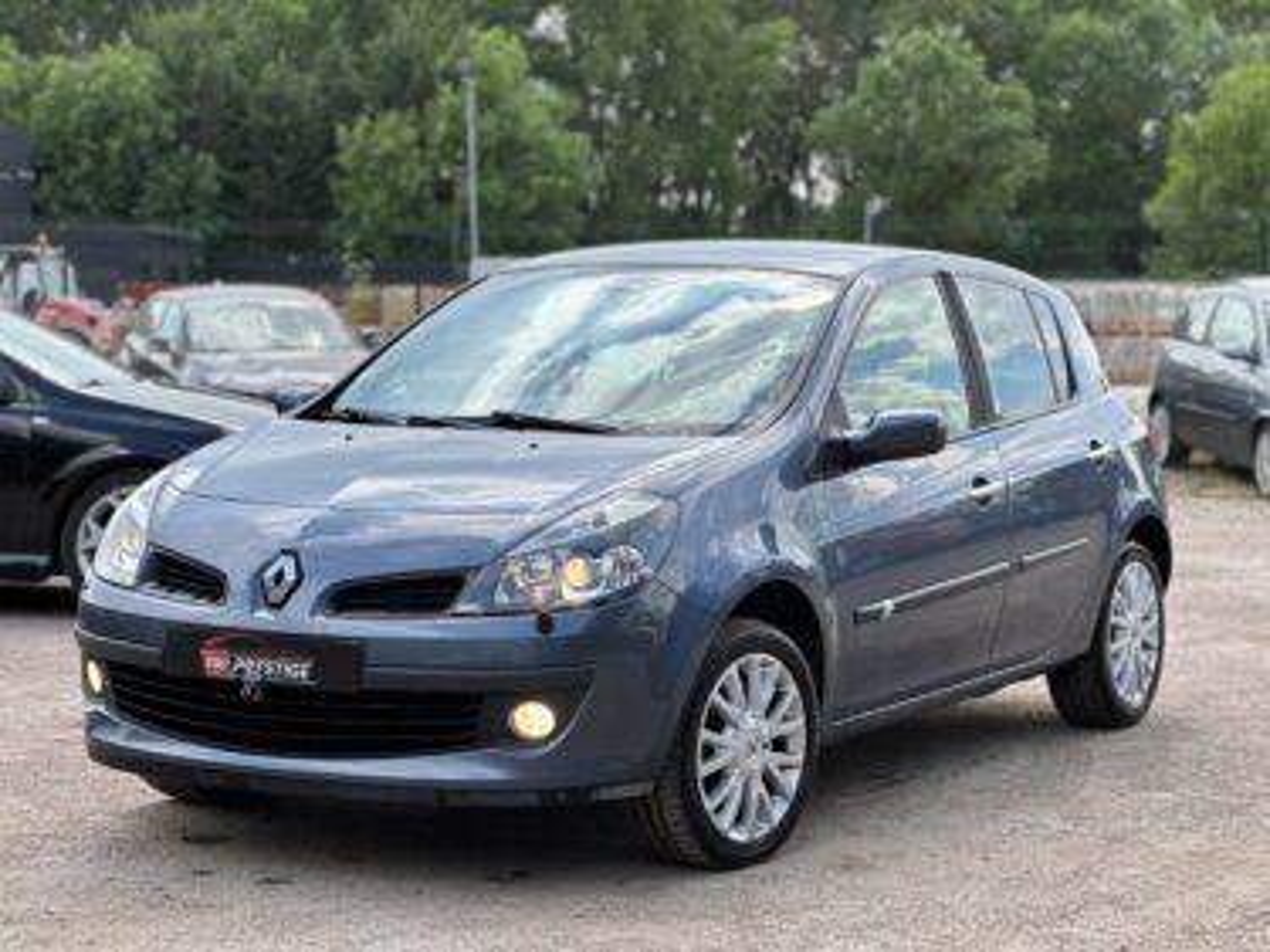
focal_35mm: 77
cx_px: 635
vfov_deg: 19.1
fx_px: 2824
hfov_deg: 25.3
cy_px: 476
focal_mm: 9
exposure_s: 1/320
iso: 32
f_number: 2.8
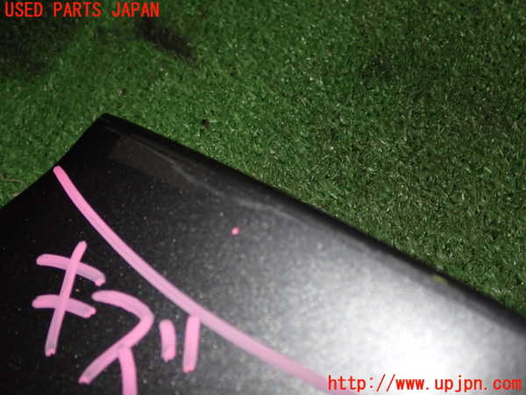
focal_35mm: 38
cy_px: 198
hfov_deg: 49.0
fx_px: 577
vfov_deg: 37.7
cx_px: 263
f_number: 8
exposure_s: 1/40
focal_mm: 6.83
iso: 200
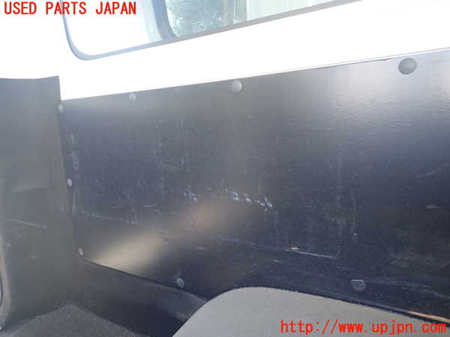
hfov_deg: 69.4
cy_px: 168
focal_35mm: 25
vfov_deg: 54.9
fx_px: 325
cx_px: 225
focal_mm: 4.5
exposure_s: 1/60
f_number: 2
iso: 200
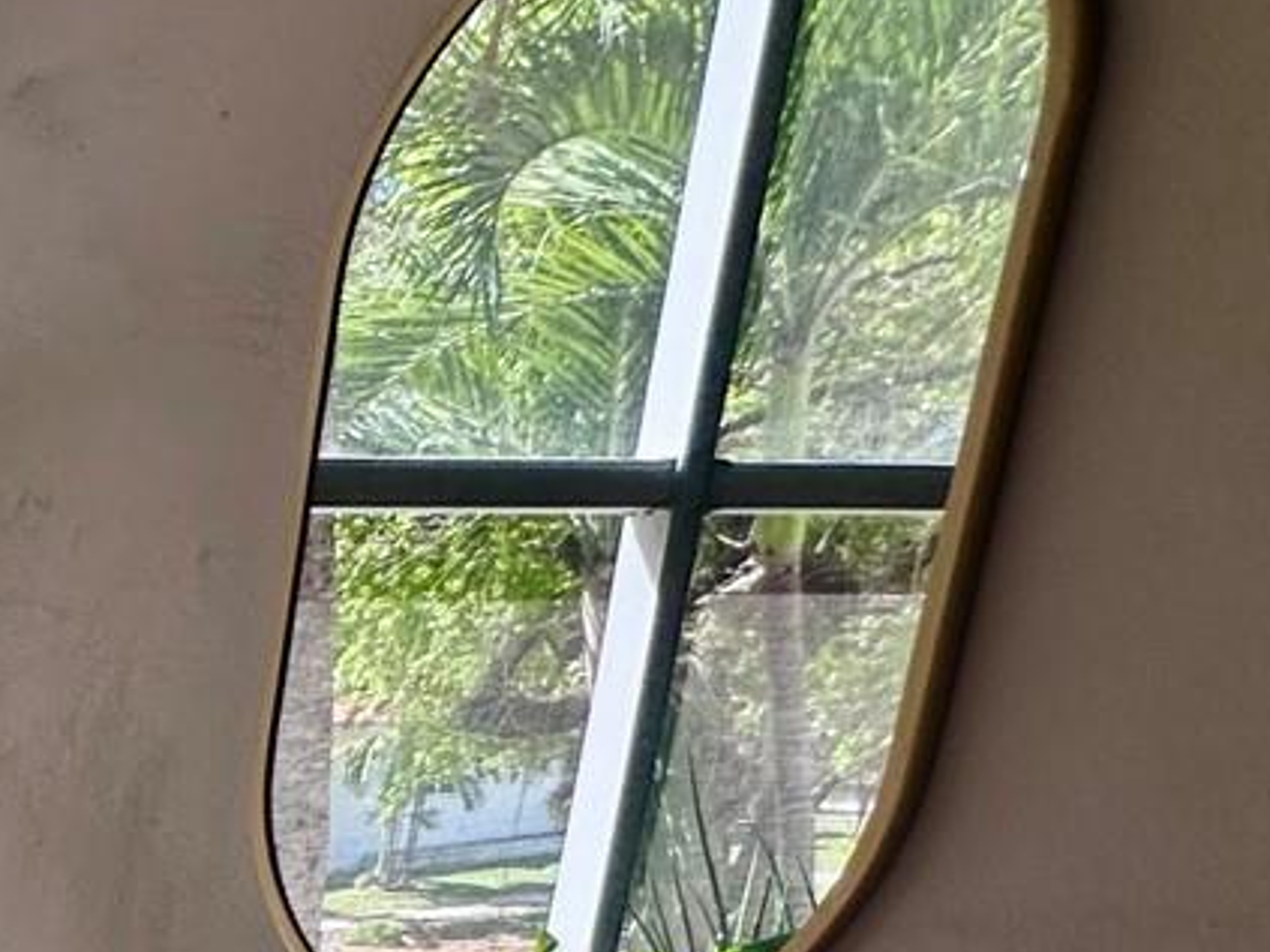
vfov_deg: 23.7
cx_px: -943
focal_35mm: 53
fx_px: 1944
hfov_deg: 22.8
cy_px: 1288
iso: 40
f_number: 2.2
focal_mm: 2.22
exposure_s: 1/301
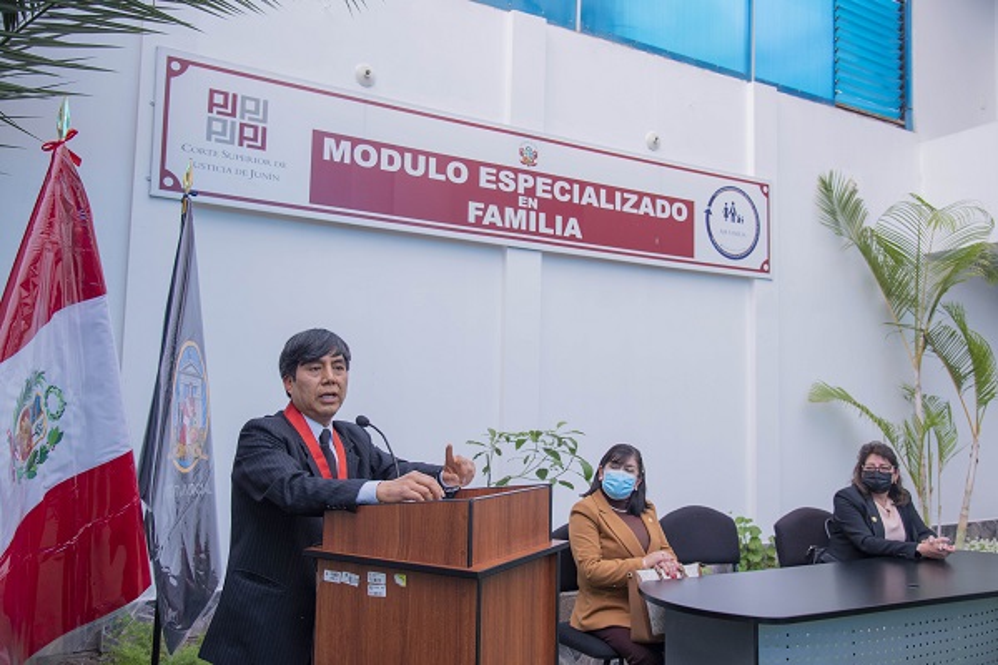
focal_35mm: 31
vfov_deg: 42.3
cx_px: 499
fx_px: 859
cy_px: 332
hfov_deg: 60.3
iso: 400
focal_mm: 31
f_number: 5
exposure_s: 1/100
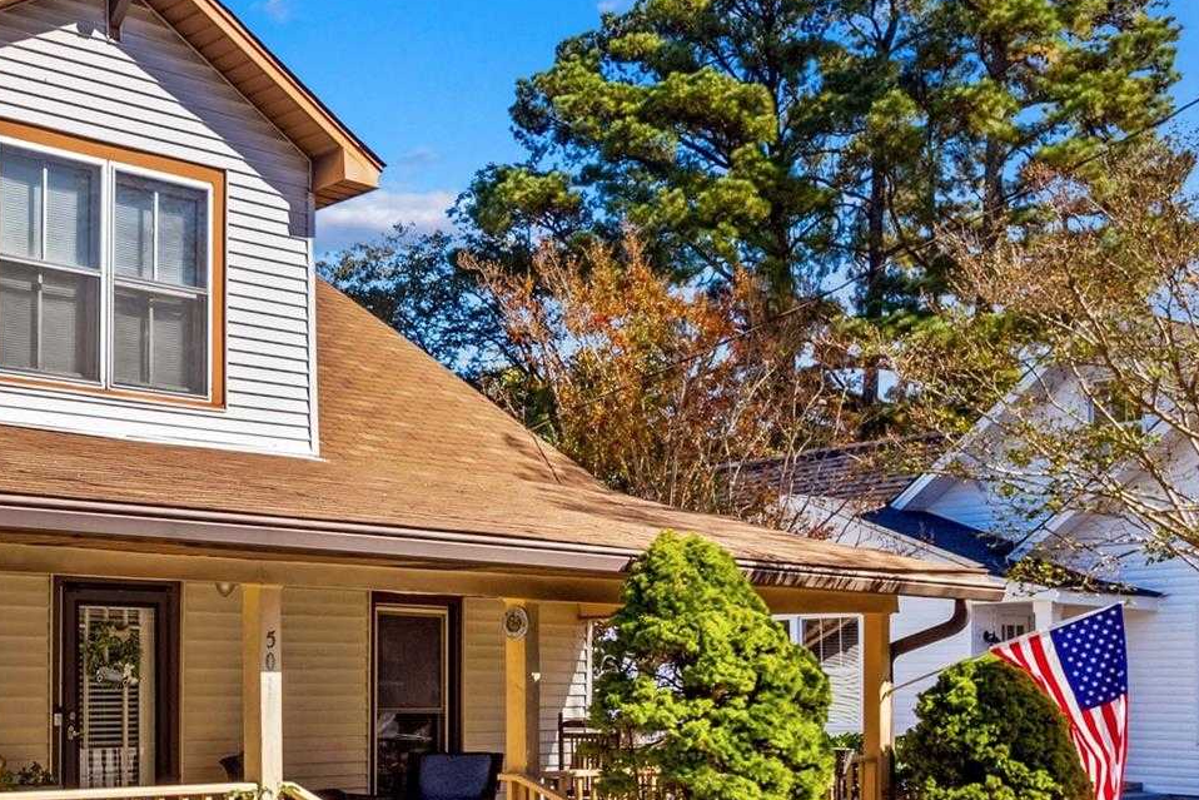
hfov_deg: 38.6
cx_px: 86
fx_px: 1565
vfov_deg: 28.0
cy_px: 654
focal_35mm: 47
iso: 150
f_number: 2.8
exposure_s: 1/1000
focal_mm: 8.38
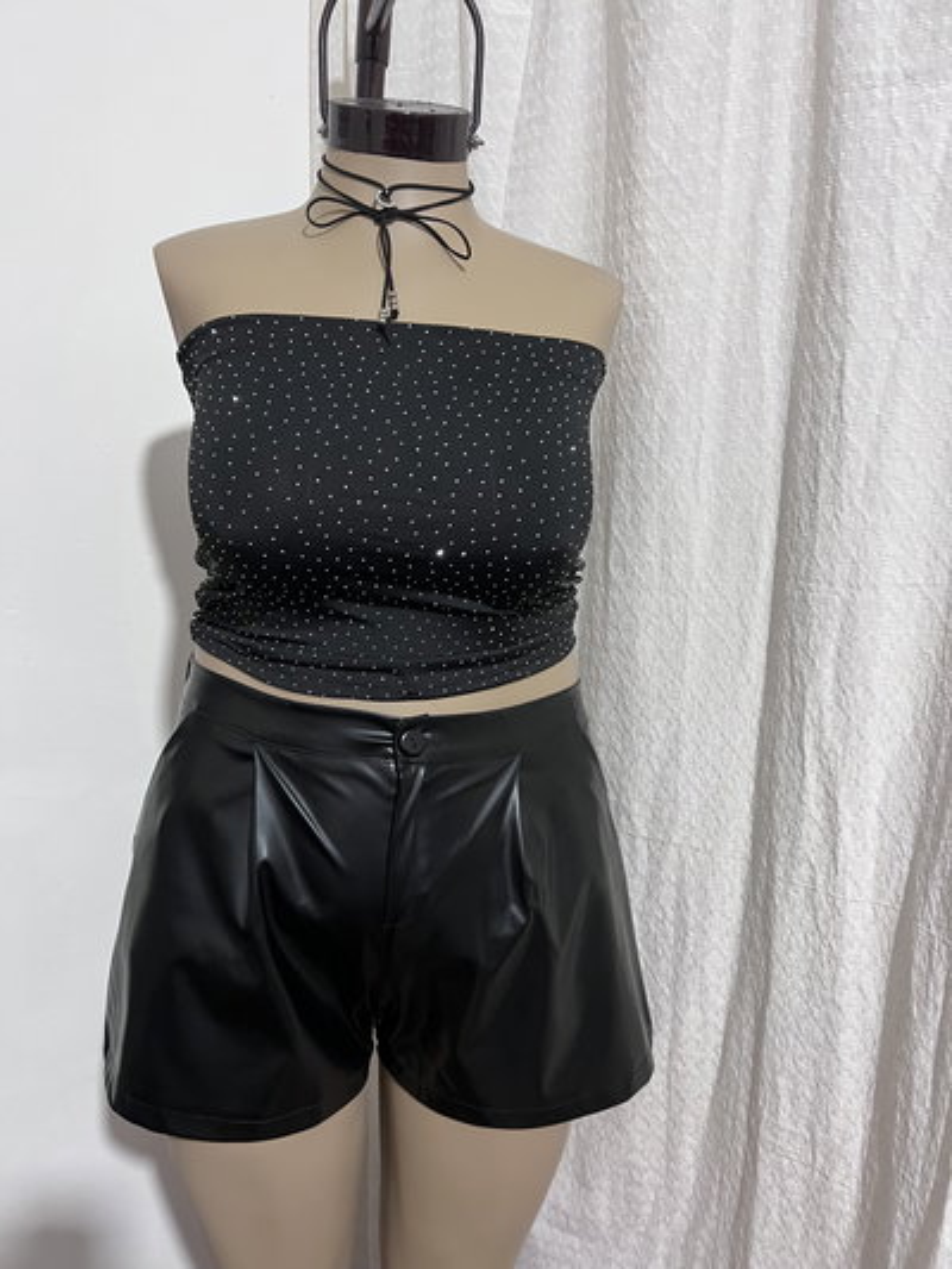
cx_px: 476
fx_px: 953
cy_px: 634
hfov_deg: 53.1
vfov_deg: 67.3
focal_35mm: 26
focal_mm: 5.7
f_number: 1.5
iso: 200
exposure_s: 1/50
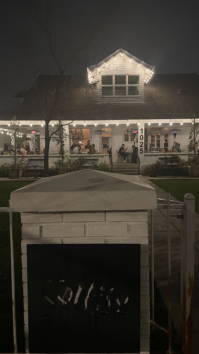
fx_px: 272
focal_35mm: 29
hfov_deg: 40.2
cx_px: 100
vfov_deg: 66.1
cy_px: 177
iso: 800
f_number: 1.6
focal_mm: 4.2
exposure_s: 1/30
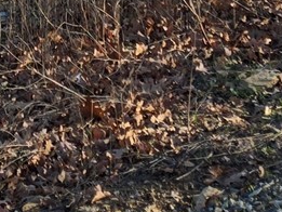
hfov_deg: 11.5
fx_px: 1377
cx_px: -35
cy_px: -352
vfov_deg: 7.9
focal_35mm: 169
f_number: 1.7
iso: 12
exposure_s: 1/287
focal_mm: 6.3
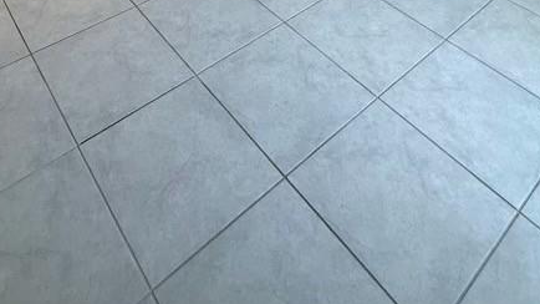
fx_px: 515
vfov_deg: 20.1
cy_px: -278
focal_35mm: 36
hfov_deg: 54.8
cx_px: 209
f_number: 2.2
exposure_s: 1/60
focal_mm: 2.22
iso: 250
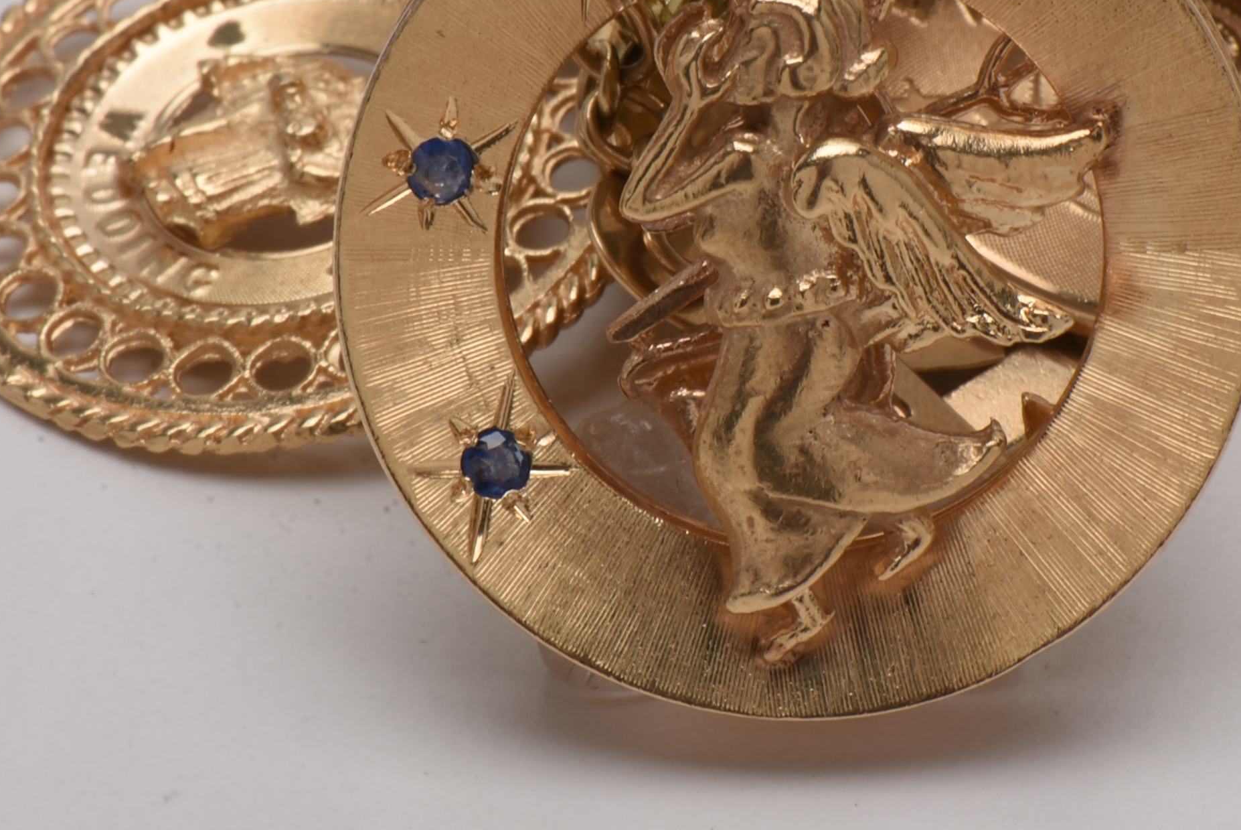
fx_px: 7099
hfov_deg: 10.0
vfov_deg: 6.7
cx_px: 841
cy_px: 289
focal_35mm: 206
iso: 100
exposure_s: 1/100
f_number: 29
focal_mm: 85
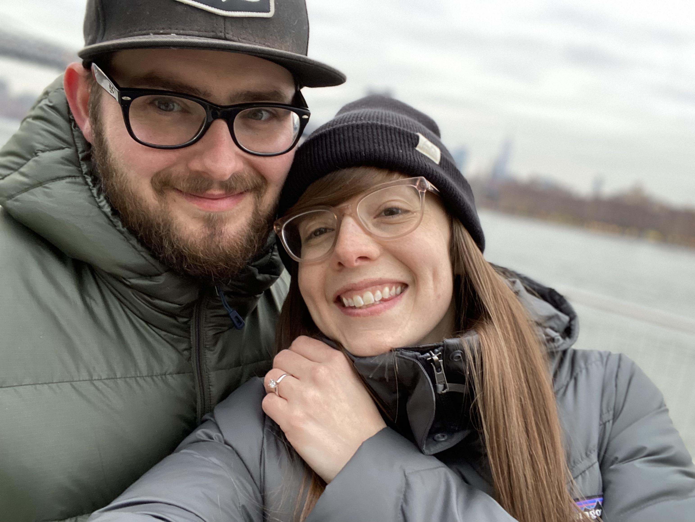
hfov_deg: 60.0
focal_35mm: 30
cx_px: 348
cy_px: 261
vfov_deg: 46.8
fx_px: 602
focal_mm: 2.71
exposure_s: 1/60
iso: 320
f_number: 2.2
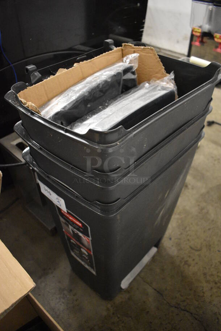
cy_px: 166
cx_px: 110
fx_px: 248
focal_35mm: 27
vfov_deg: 67.3
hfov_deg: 48.0
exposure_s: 1/125
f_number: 3.5
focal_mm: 18
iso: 4500
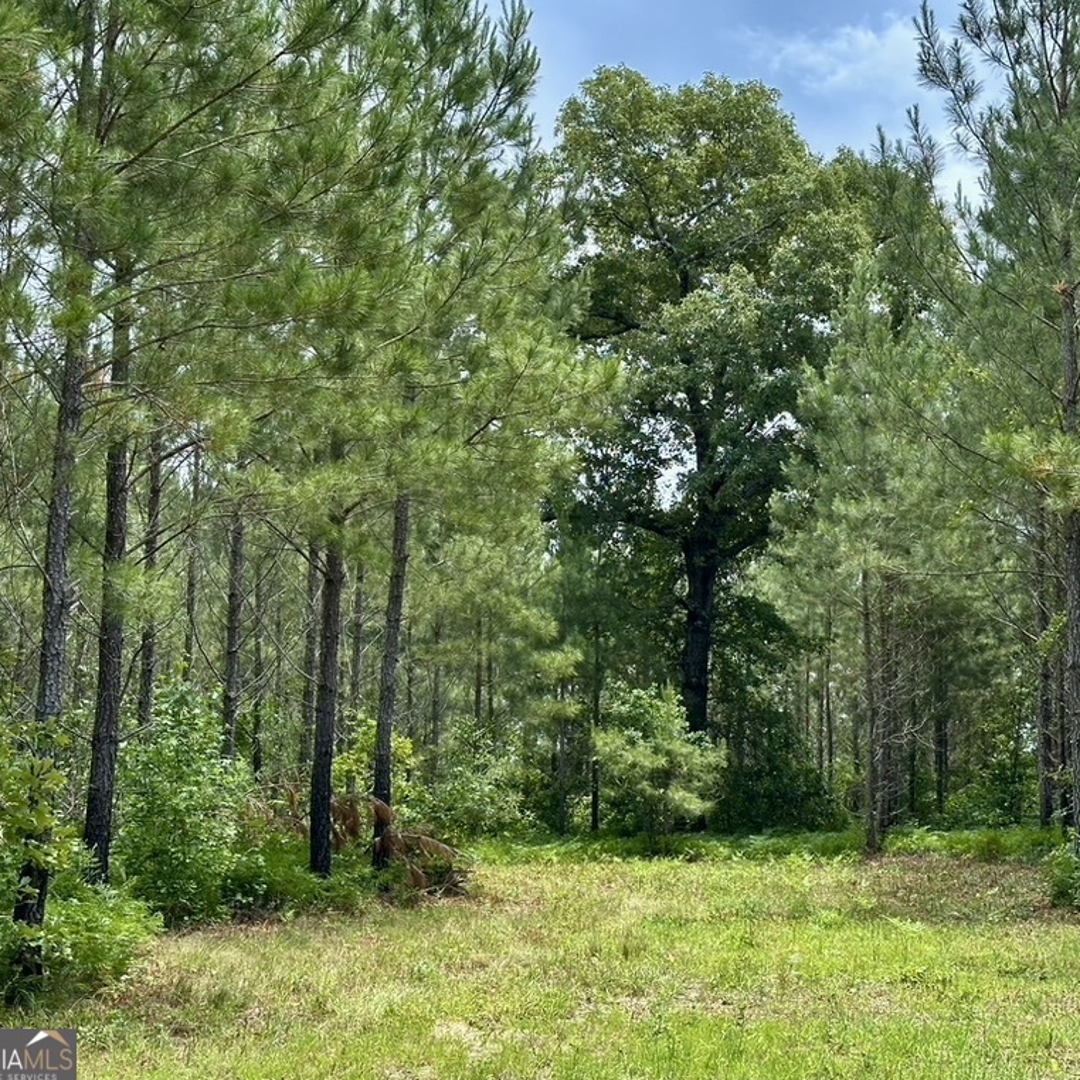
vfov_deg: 30.0
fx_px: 2012
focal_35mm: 57
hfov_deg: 30.0
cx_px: 641
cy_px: 539
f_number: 1.78
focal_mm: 6.86
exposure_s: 1/1953
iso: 64
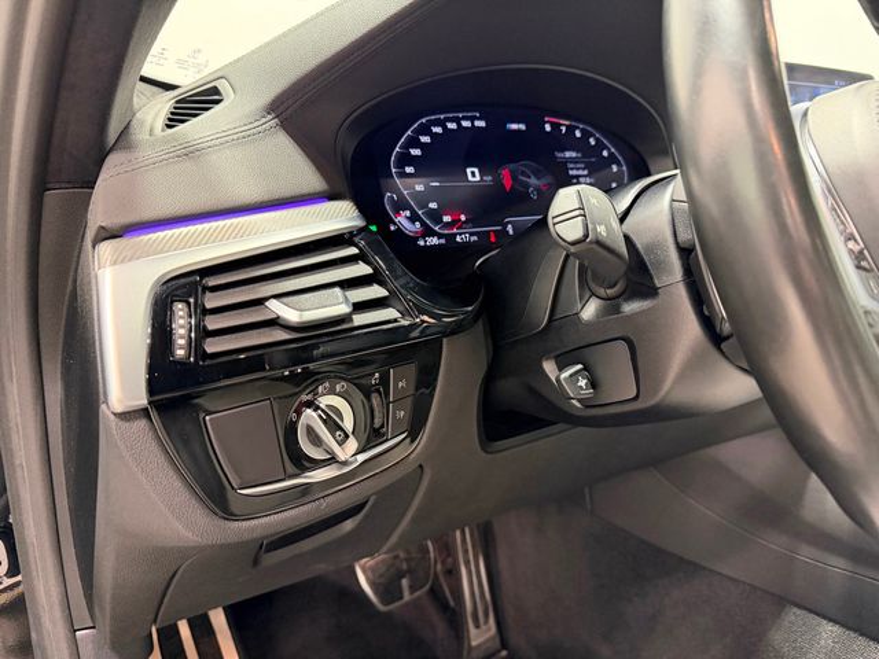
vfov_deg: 56.8
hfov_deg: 71.6
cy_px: 330
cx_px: 440
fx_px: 609
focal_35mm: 24
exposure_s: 1/60
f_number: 1.78
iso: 800
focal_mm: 6.76
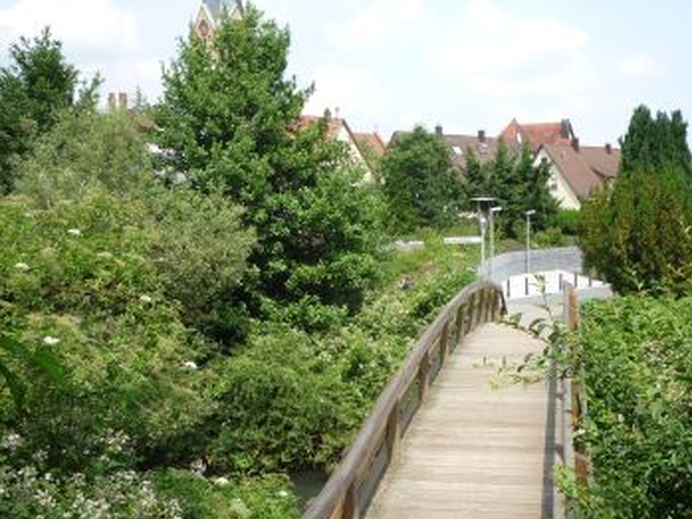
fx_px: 880
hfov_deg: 42.7
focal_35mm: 44
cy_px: 281
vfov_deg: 32.9
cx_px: 412
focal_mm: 5.2
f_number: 4
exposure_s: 1/320
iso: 100
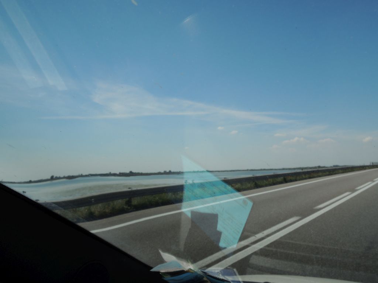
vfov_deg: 56.8
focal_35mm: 24
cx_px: 189
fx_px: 262
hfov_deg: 71.6
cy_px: 142
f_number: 4.5
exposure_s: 1/1250
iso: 100
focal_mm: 4.3
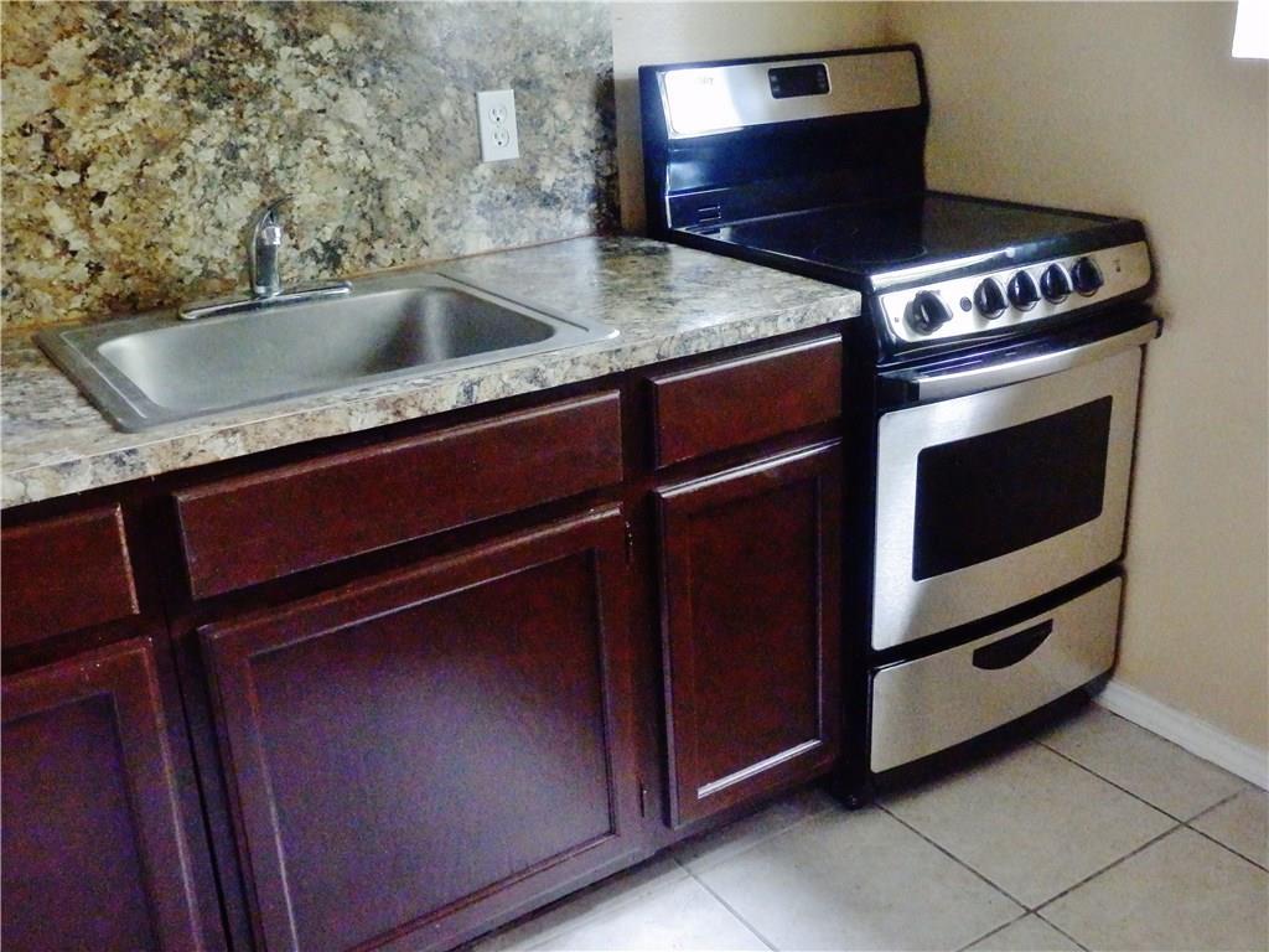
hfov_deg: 55.4
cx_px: 634
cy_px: 476
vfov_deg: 42.9
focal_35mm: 33
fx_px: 1210
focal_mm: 6
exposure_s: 1/20
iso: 1600
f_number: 3.4
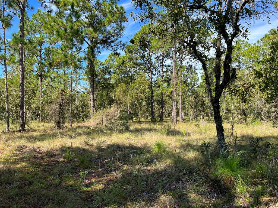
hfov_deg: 67.3
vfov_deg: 53.1
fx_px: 209
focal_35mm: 26
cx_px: 139
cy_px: 104
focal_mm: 5.1
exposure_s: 1/1186
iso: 50
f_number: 1.6
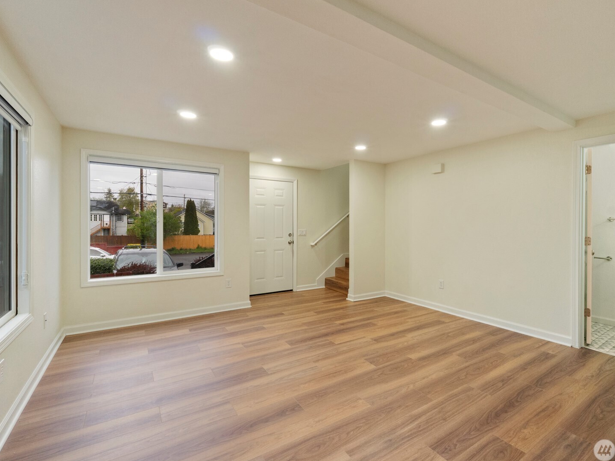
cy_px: 225
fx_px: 302
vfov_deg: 74.7
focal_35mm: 17
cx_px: 335
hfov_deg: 90.8
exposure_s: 1/25
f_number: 9
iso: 6400
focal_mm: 10
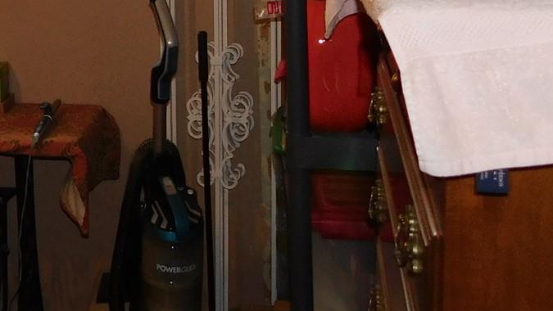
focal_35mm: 76
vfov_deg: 15.4
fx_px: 1115
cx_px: -26
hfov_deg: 26.1
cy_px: -52
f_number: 3
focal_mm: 4
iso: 200
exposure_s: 1/30
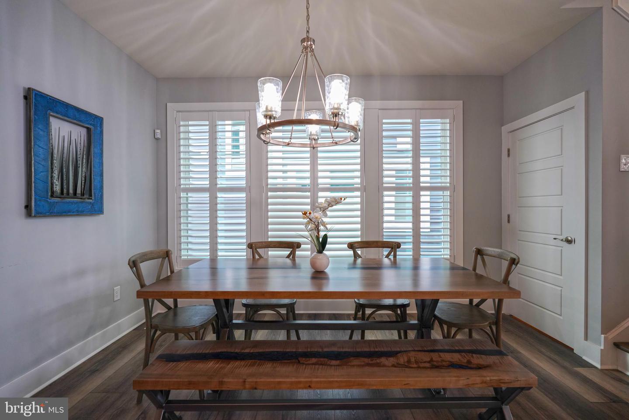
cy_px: 210
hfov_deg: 96.7
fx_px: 280
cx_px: 314
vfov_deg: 73.7
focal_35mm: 16
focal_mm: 16
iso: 500
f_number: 4
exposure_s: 1/160
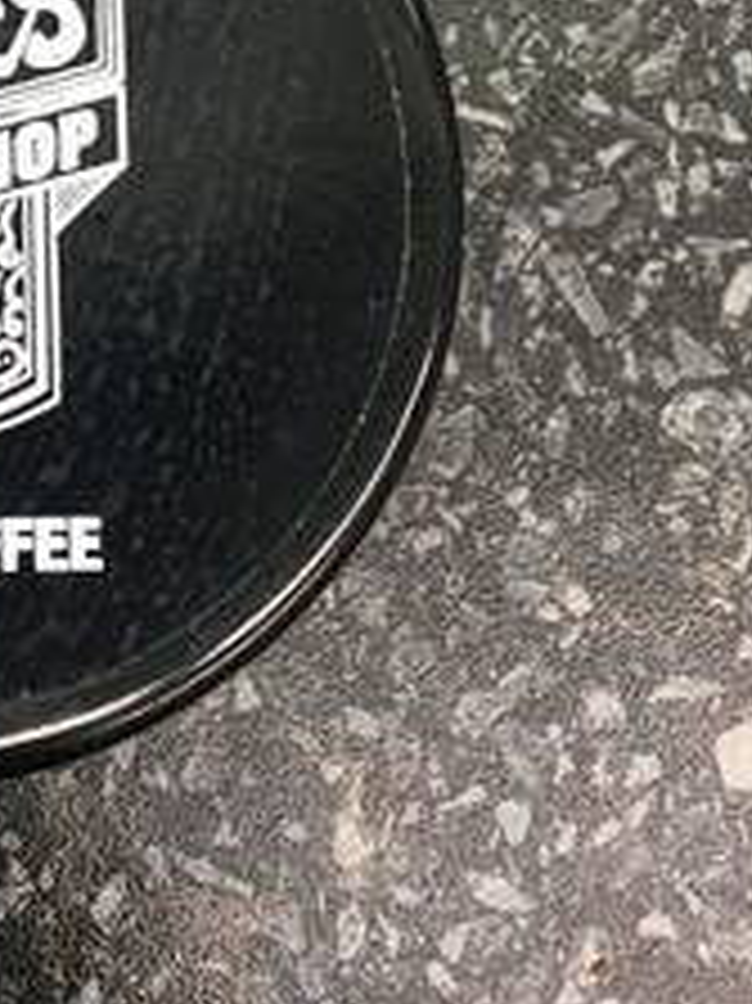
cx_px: -63
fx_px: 2261
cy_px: -41
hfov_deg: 18.2
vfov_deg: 23.8
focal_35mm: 78
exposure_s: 1/33
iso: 32
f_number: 2.2
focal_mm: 4.15
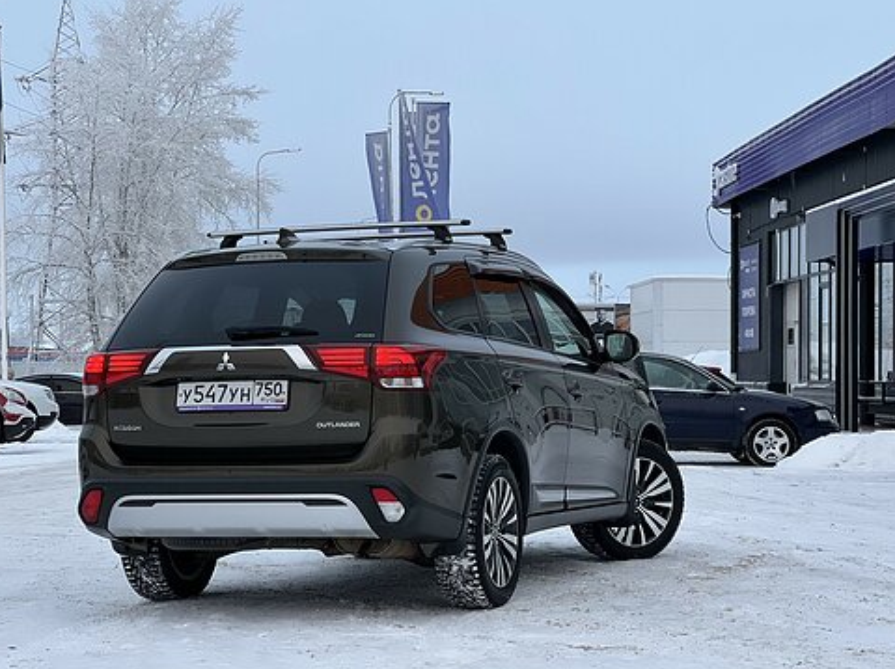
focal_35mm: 88
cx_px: 399
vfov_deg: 16.8
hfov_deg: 22.3
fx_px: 2273
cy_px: 352
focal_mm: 9
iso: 50
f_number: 2.8
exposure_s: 1/121
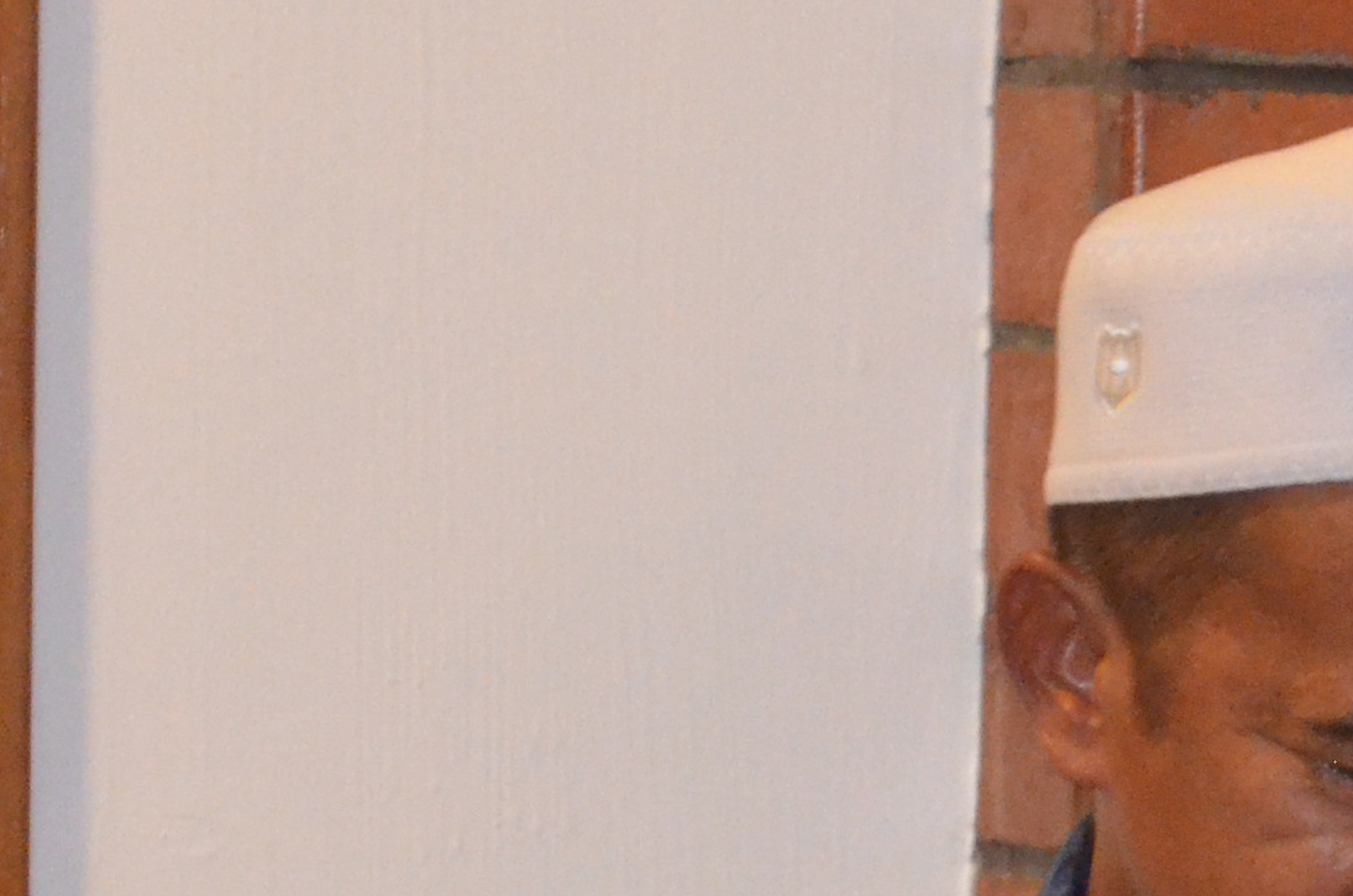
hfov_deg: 5.5
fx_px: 13922
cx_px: 2051
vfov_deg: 3.7
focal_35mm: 371
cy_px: 1561
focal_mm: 55
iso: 3200
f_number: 5.6
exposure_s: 1/60
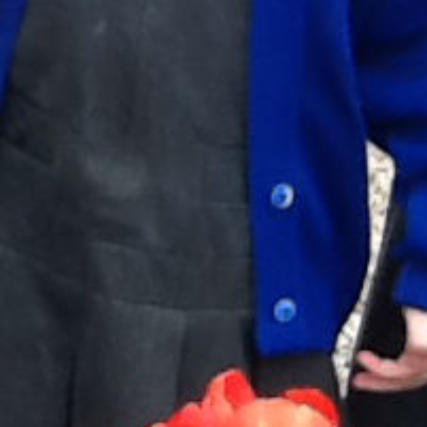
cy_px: -19
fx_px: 2596
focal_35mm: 186
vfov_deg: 9.3
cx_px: -408
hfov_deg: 8.9
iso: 40
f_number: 2.4
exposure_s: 1/178
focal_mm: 2.03
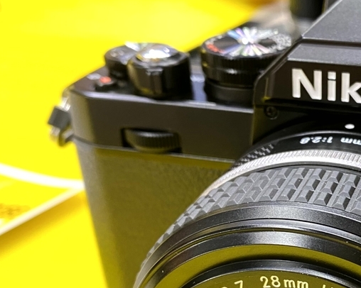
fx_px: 641
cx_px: 355
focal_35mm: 60
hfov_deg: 29.5
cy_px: 251
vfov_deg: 24.7
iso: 320
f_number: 1.8
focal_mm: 4.25
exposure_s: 1/50
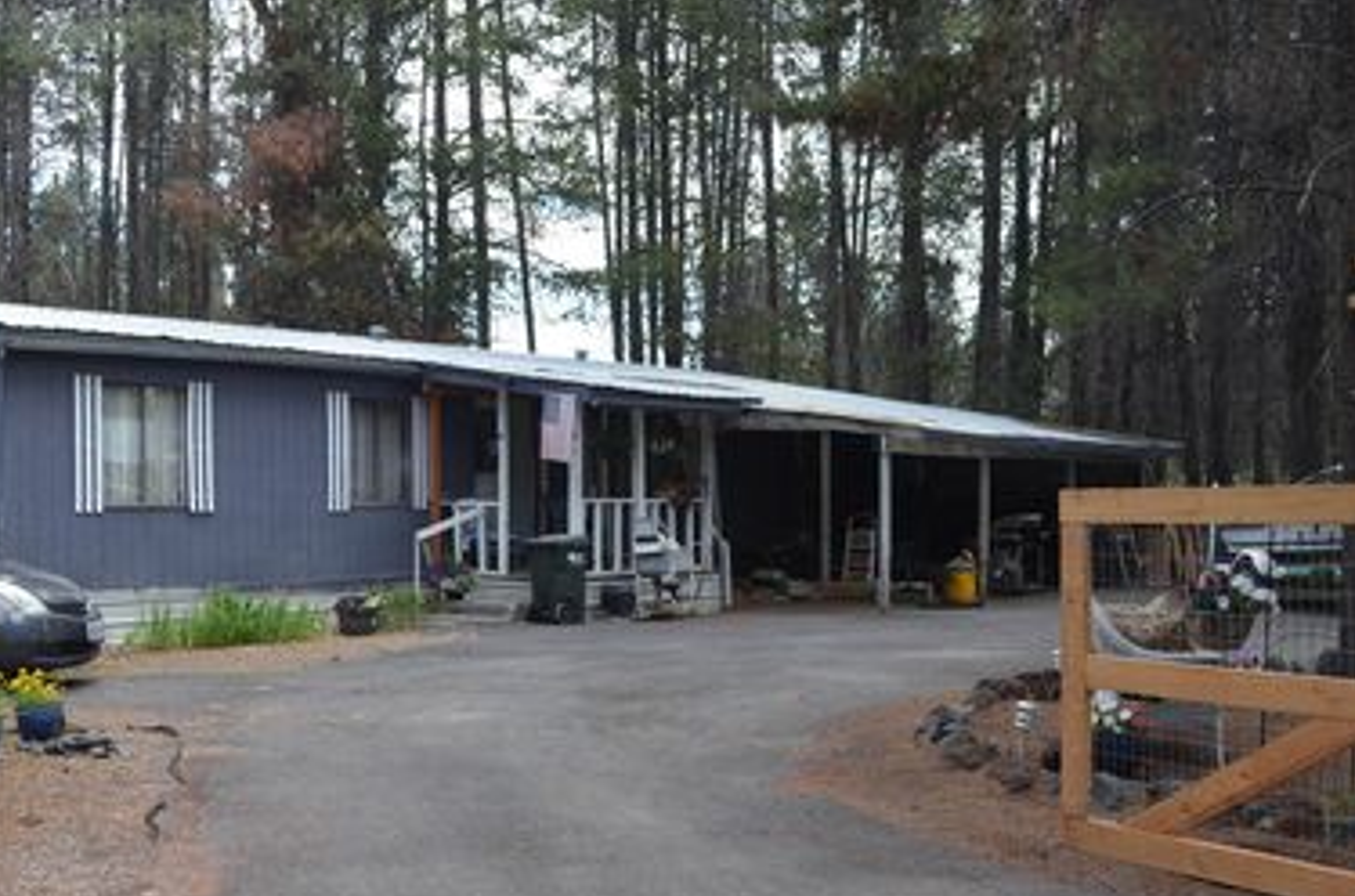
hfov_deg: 44.0
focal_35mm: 44
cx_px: 459
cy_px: 537
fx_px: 1652
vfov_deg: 30.3
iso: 400
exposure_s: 1/125
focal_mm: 22
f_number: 5.6
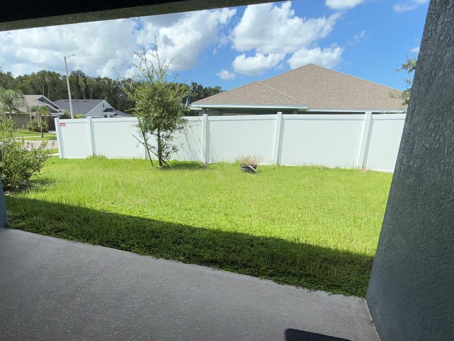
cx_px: 193
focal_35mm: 22
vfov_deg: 60.8
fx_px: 289
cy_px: 196
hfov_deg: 75.9
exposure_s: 1/1656
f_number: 2.2
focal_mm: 2.22
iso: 16
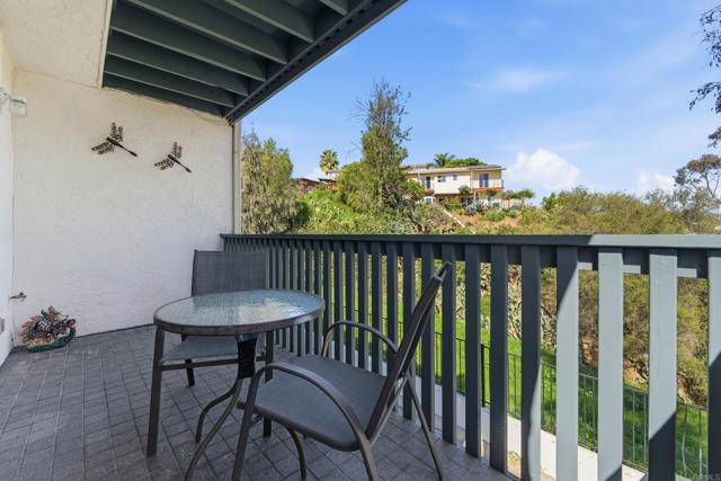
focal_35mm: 14
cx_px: 360
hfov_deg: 104.2
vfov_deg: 81.2
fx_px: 280
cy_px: 240
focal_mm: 14
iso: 250
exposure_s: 1/6400
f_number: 6.3
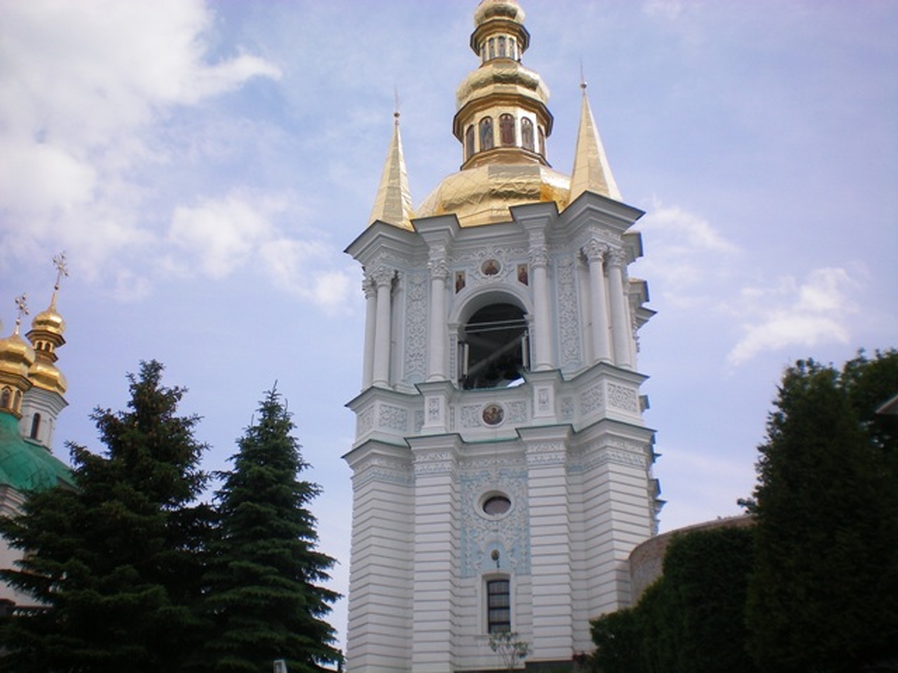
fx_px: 986
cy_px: 336
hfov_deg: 49.0
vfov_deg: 37.7
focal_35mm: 38
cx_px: 449
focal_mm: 6.3
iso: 64
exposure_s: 1/400
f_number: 4.6
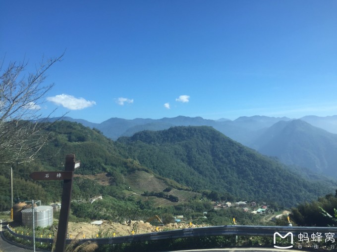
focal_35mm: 29
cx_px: 168
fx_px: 282
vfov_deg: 48.2
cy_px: 126
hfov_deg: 61.7
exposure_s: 1/1068
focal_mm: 4.15
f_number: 2.2
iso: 32
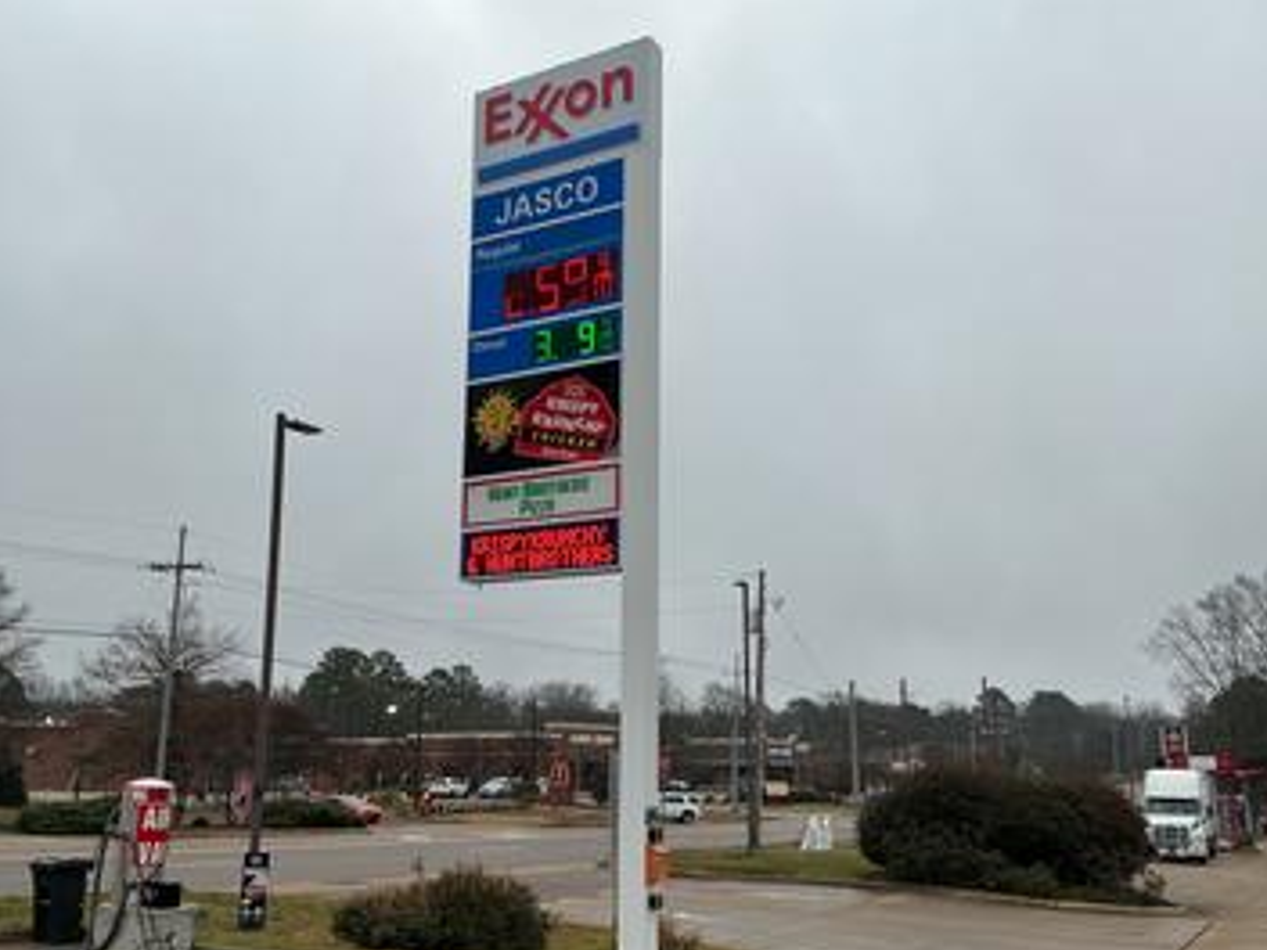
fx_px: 1208
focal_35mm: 33
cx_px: 626
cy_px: 525
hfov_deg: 55.4
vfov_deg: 42.9
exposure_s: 1/739
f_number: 1.8
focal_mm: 3
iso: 25
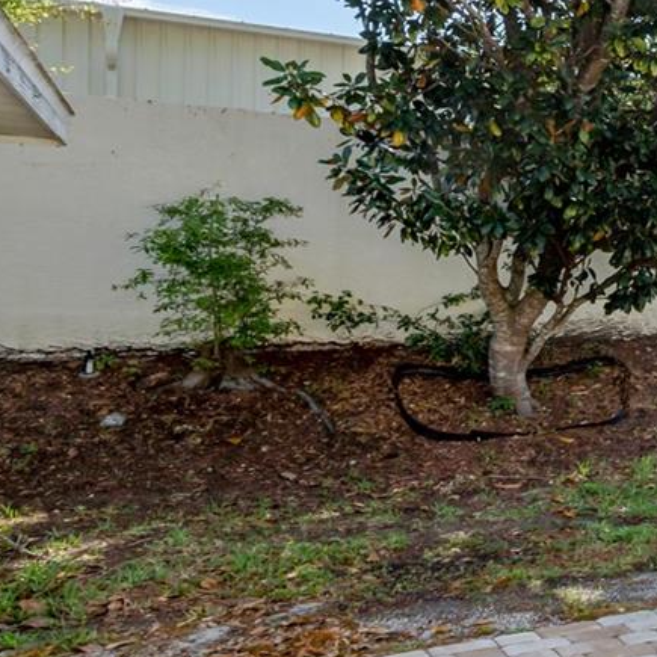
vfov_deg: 33.9
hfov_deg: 24.2
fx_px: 1074
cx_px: 1053
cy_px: 248
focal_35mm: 50
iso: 320
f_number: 10
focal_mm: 16
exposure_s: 1/400
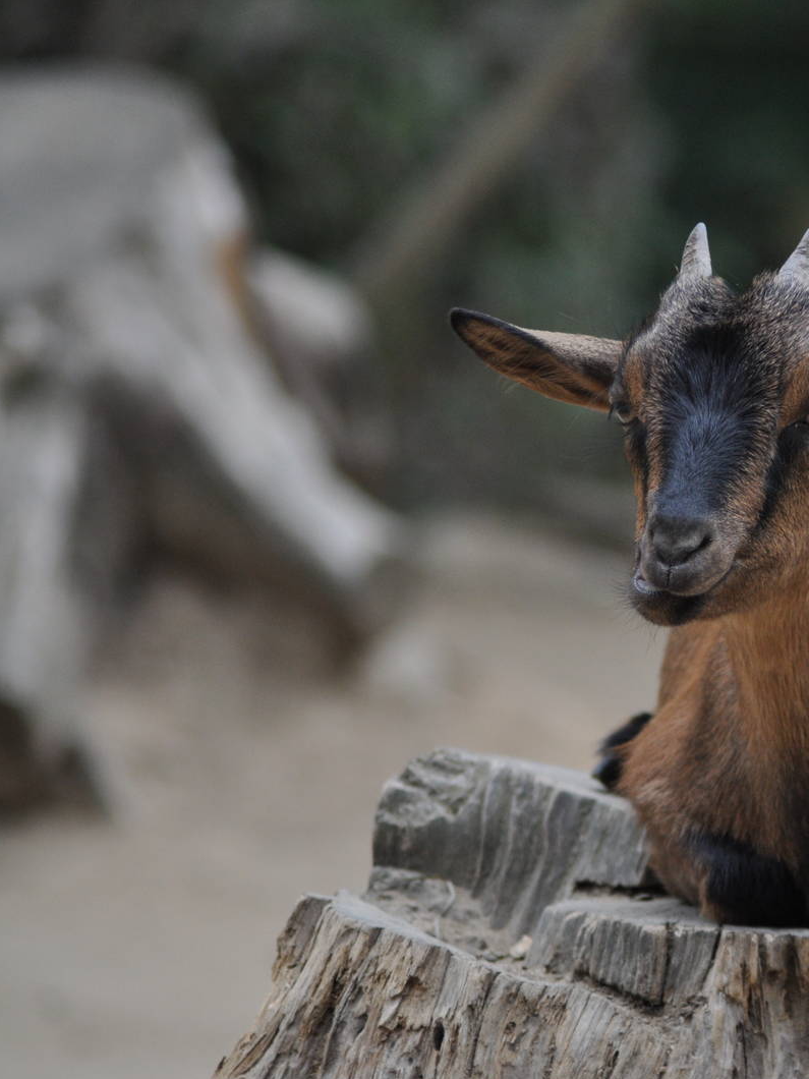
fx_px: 11178
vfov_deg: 5.5
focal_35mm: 359
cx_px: 809
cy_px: 540
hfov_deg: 4.1
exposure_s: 1/1000
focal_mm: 165
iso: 720
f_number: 4.5
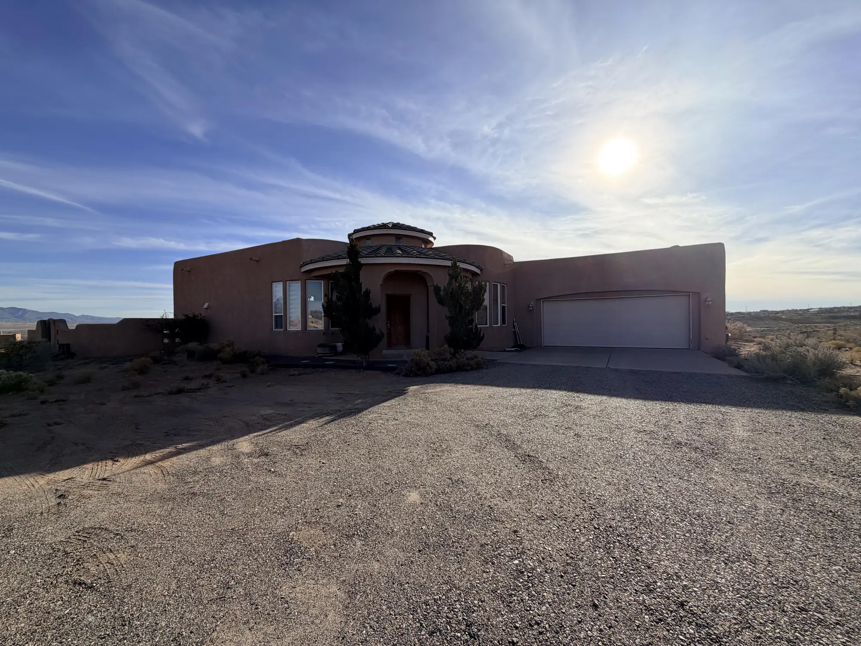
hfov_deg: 102.1
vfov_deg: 85.7
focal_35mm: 14
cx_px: 430
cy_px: 323
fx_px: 348
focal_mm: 2.22
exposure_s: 1/1613
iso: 25
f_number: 2.2
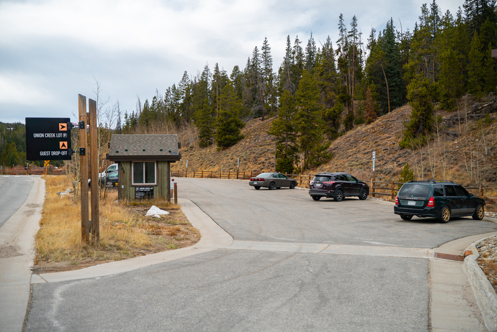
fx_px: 552
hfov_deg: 48.4
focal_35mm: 40
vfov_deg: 33.4
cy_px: 166
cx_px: 248
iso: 100
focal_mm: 40
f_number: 4
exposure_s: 1/500
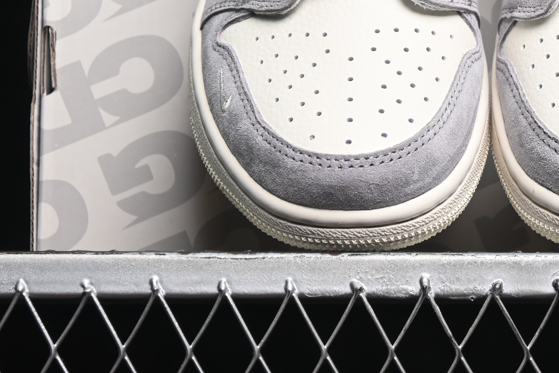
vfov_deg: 8.4
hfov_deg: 12.5
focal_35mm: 163
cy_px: 0
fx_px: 2531
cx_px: 480
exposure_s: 1/50
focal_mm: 50
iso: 160
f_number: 6.3
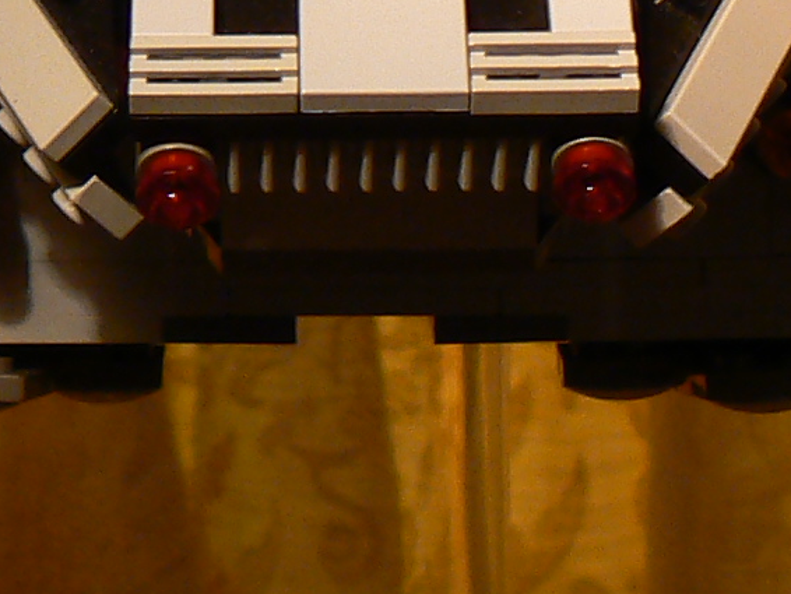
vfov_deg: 8.3
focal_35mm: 179
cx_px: 351
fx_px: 4092
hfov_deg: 11.0
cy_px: 53
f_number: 2.8
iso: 100
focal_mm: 6
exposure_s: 1/20
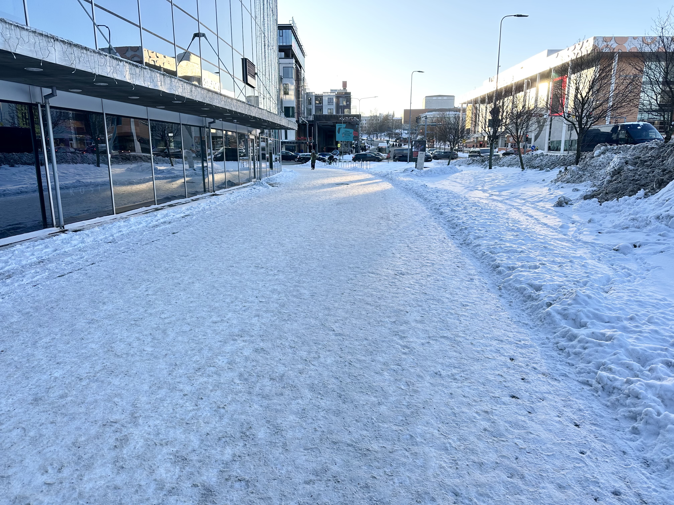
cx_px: 337
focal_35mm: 24
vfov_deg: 56.8
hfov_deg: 71.6
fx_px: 467
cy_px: 252
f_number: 1.78
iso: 80
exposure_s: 1/567
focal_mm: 6.86
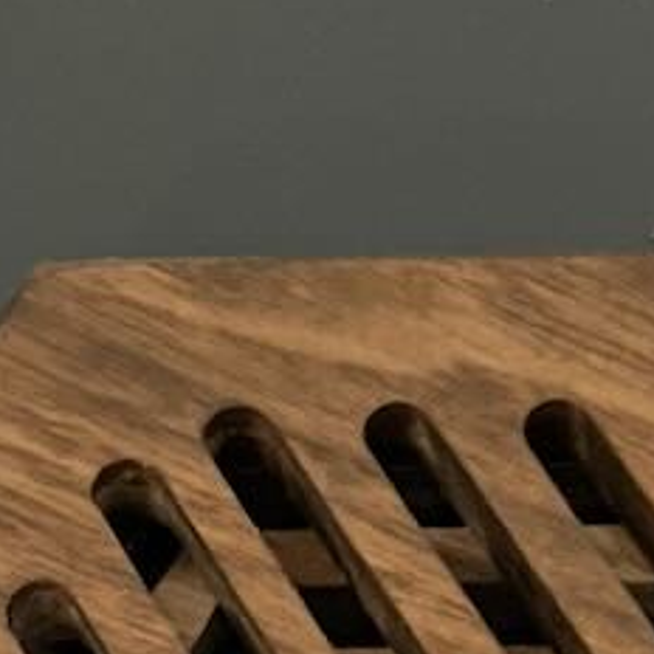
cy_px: 1249
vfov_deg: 12.3
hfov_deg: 13.6
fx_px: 2715
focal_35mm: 127
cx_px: 575
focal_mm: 5.7
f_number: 1.5
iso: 1000
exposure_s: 1/30
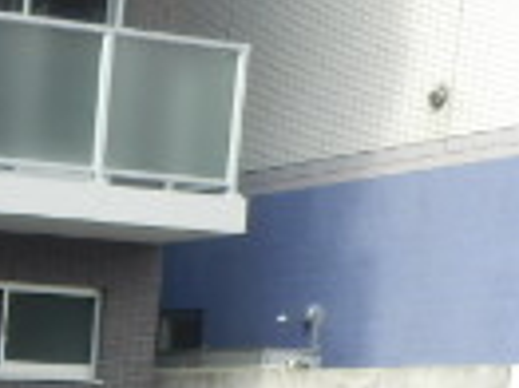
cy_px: 752
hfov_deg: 15.0
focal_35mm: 117
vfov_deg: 11.5
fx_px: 1753
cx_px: -361
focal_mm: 4.2
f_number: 3
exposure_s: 1/250
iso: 80
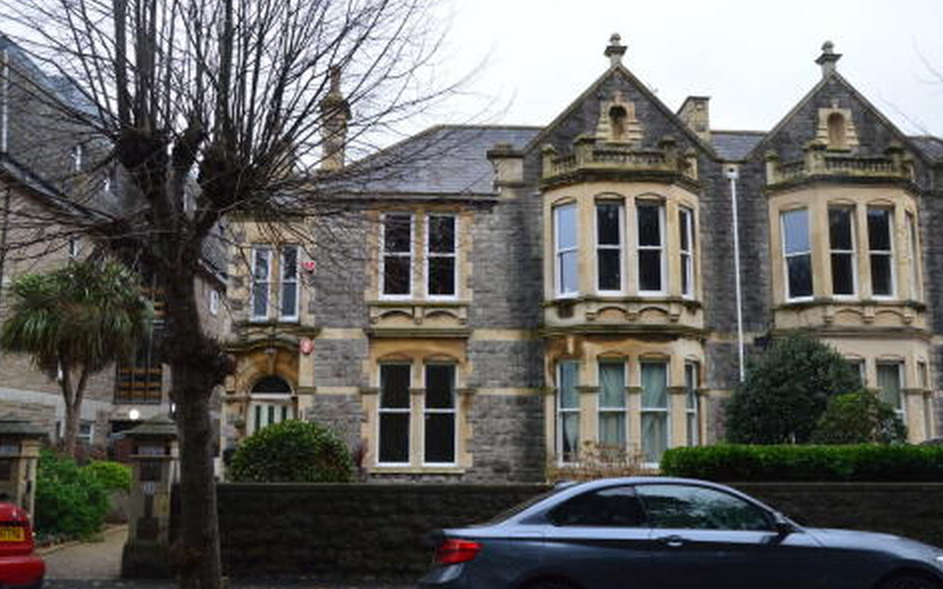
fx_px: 873
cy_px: 304
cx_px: 470
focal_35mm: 34
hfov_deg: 56.7
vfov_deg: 37.2
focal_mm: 22
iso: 400
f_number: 9
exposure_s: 1/100
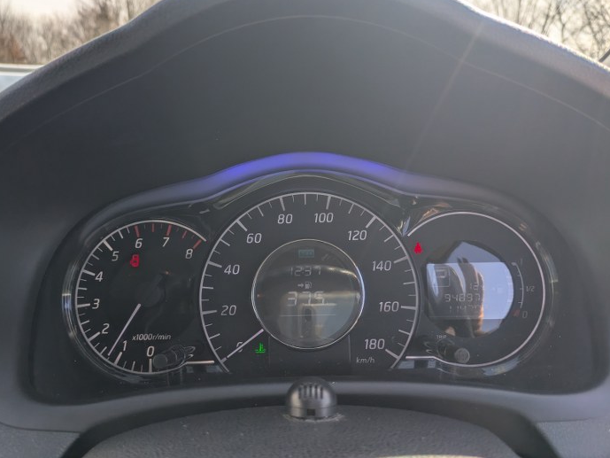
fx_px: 511
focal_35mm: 29
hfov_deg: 61.6
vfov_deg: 48.2
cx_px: 278
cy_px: 229
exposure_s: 1/477
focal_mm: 5.43
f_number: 1.89
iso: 31
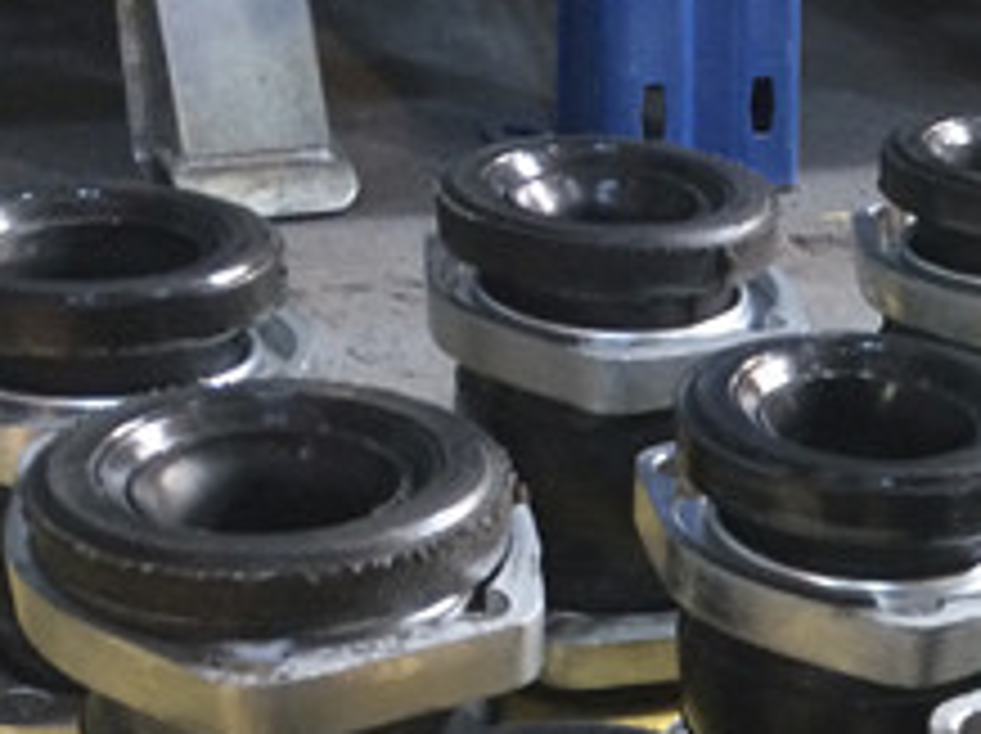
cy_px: 802
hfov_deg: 22.8
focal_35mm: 80
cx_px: 1116
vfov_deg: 17.8
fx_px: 2265
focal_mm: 4.15
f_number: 2.2
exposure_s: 1/33
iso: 250
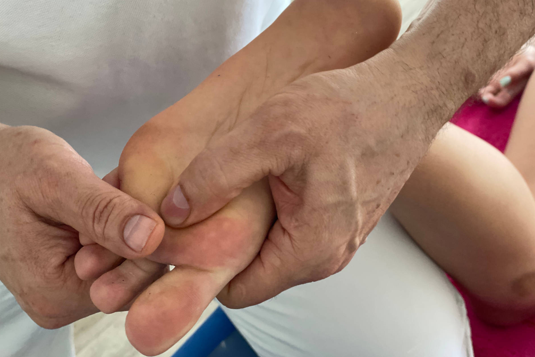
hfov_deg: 36.2
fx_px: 817
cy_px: 159
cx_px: 268
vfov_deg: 24.6
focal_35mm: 55
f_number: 2
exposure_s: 1/91
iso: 250
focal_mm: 6
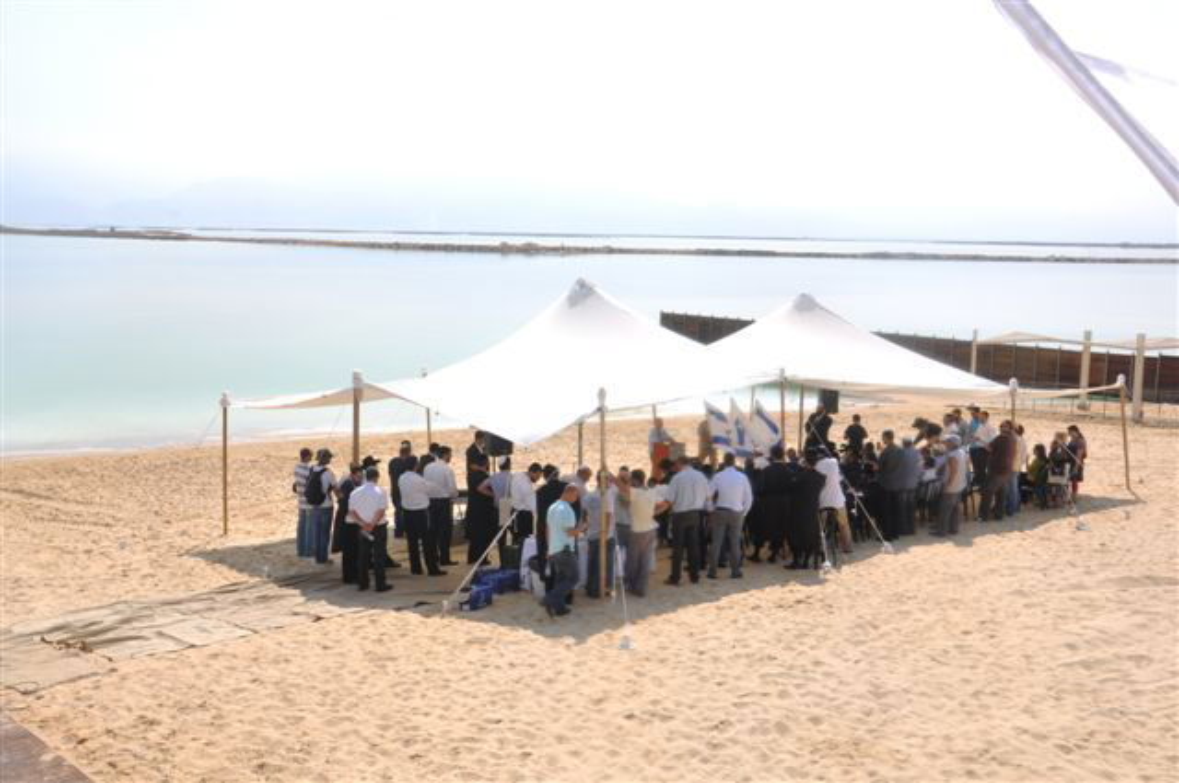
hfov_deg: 53.2
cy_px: 392
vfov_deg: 36.8
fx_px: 1177
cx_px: 590
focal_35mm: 36
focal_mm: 24
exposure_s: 1/200
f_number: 11
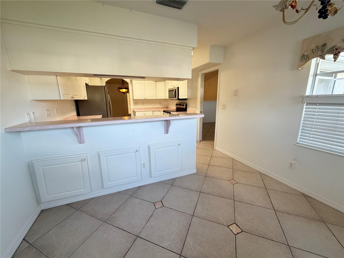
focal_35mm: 14
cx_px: 172
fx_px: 139
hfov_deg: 102.1
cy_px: 129
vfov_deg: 85.7
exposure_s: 1/60
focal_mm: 2.22
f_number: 2.2
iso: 250
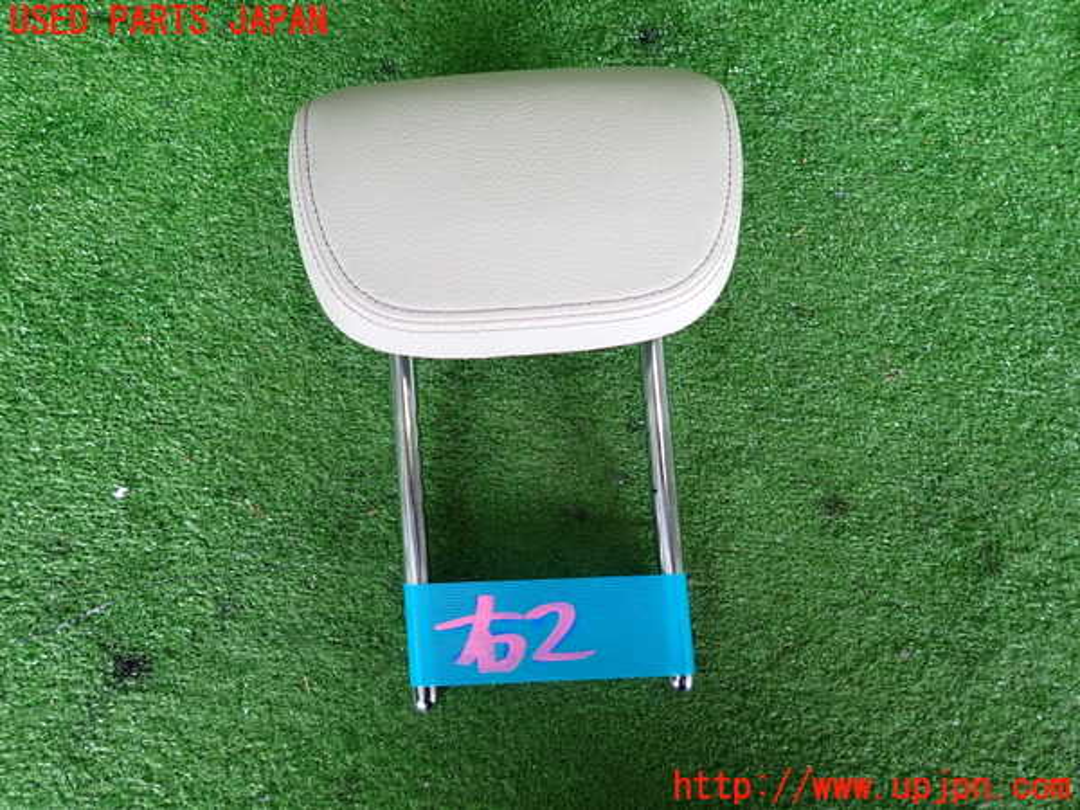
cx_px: 540
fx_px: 780
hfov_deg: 69.4
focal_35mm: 25
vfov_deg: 54.9
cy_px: 405
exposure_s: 1/50
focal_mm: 4.5
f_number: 2
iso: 200
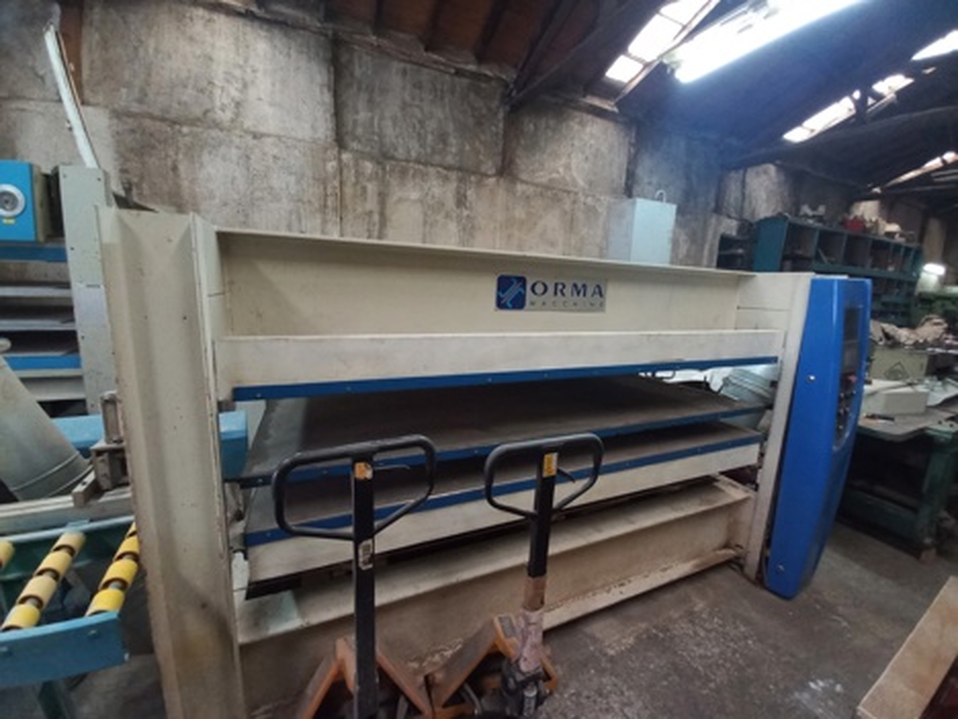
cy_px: 360
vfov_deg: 89.9
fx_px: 360
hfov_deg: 106.2
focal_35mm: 13
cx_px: 479
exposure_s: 1/14
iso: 250
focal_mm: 1.42
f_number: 2.2
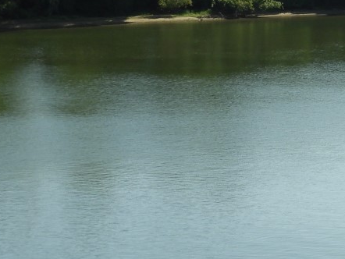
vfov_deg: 8.3
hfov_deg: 10.7
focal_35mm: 179
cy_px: 13
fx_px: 1785
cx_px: 500
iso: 100
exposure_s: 1/800
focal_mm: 9.9
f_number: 4
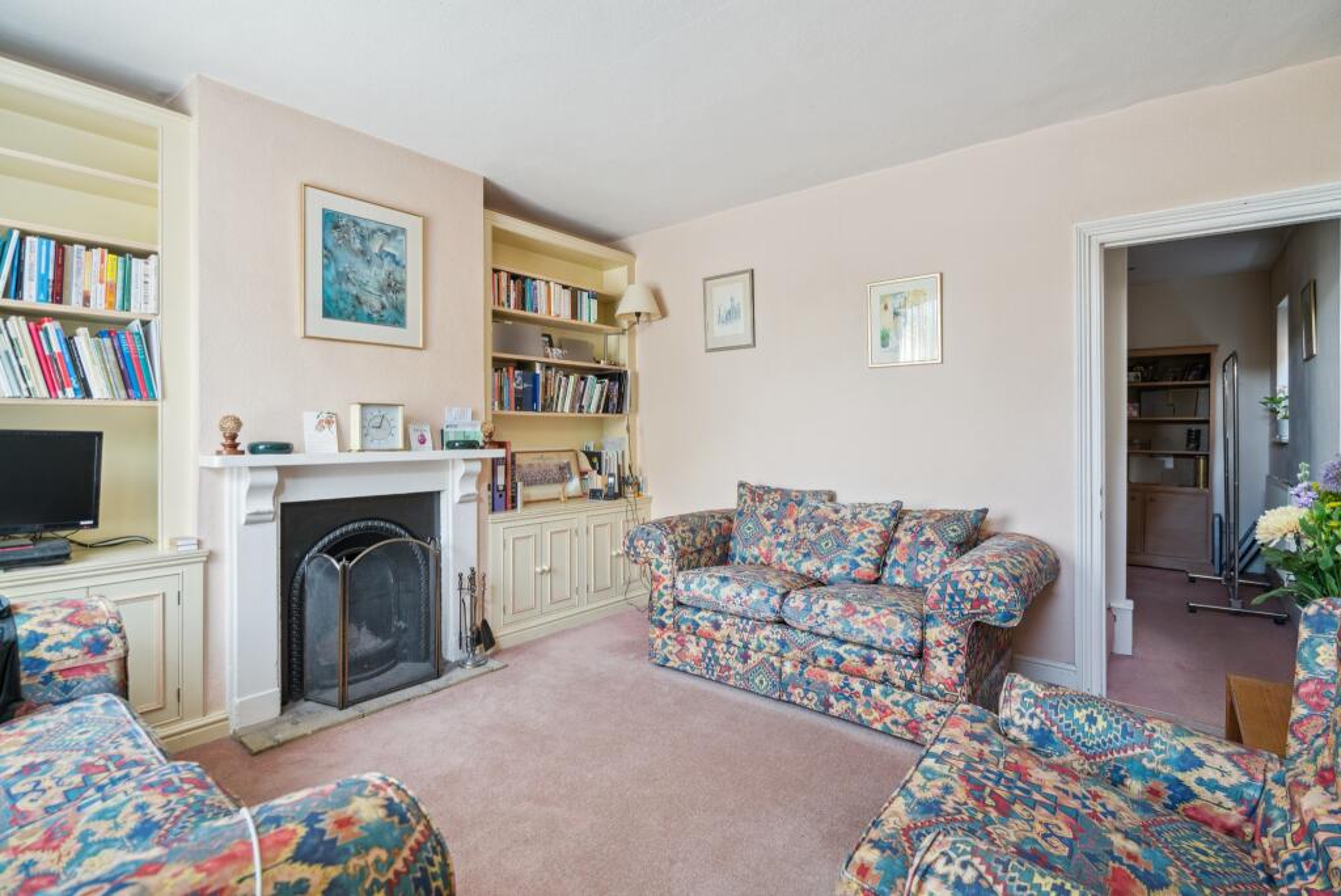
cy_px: 448
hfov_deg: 96.7
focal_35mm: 16
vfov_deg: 73.8
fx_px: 596
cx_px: 670
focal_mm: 16
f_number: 5
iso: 640
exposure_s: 1/25
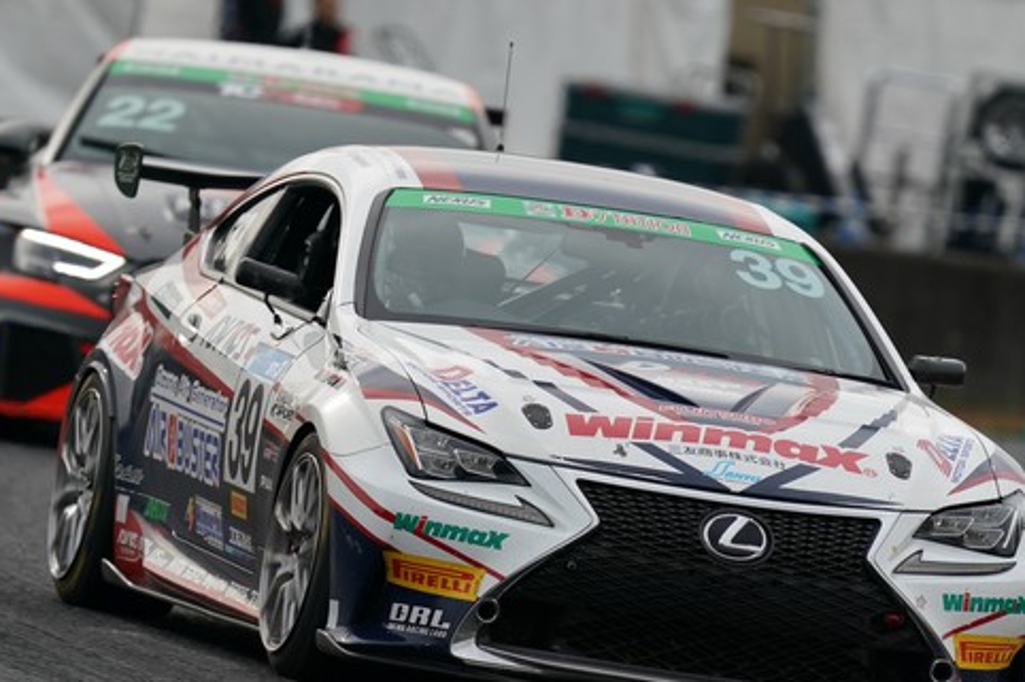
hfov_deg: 2.4
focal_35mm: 853
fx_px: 24277
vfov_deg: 1.6
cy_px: 368
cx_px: 504
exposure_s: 1/640
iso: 250
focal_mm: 571
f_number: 6.3
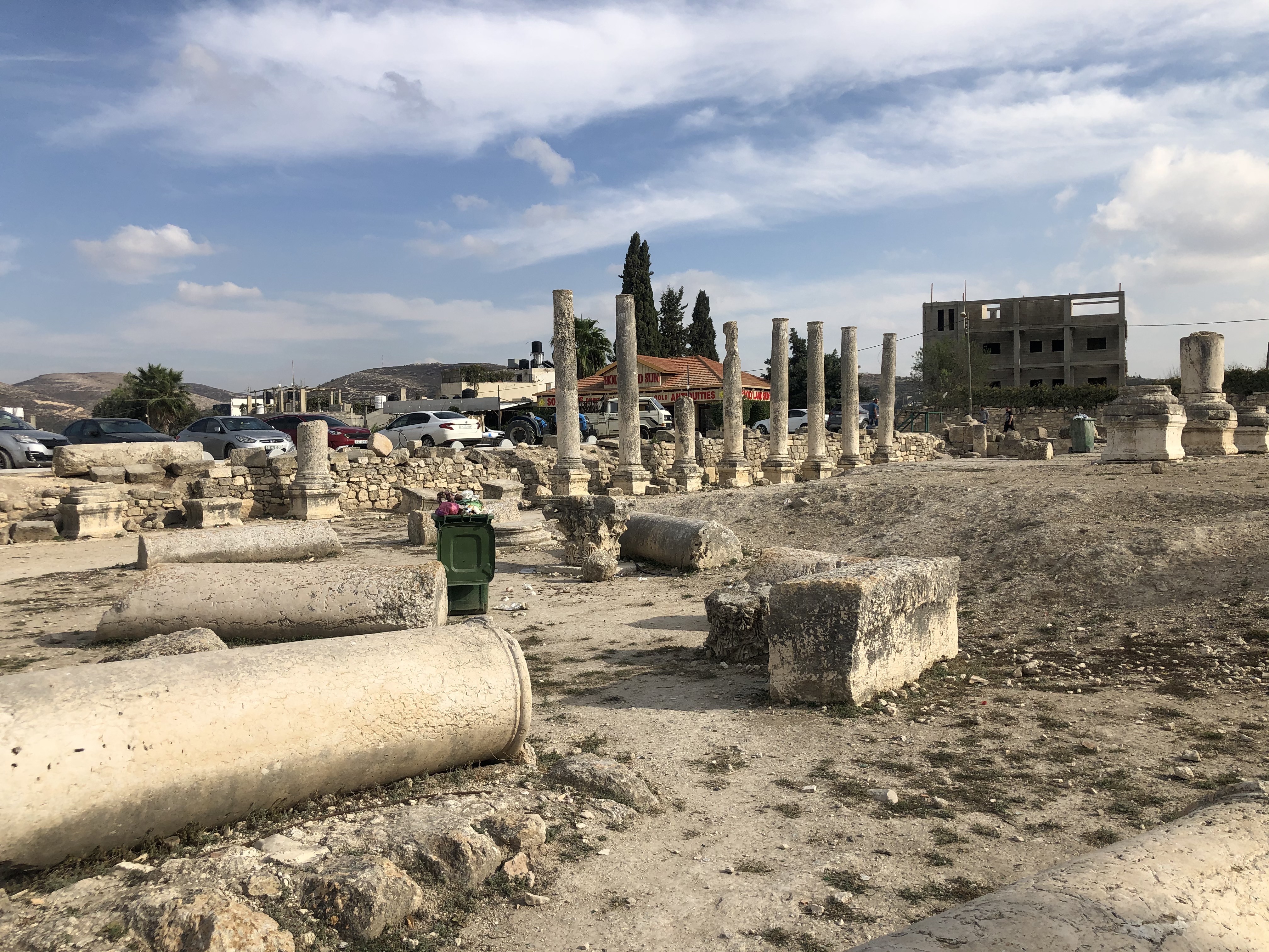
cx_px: 634
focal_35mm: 28
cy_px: 476
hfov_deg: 63.4
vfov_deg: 49.7
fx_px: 1026
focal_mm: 3.99
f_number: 1.8
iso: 20
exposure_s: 1/2667
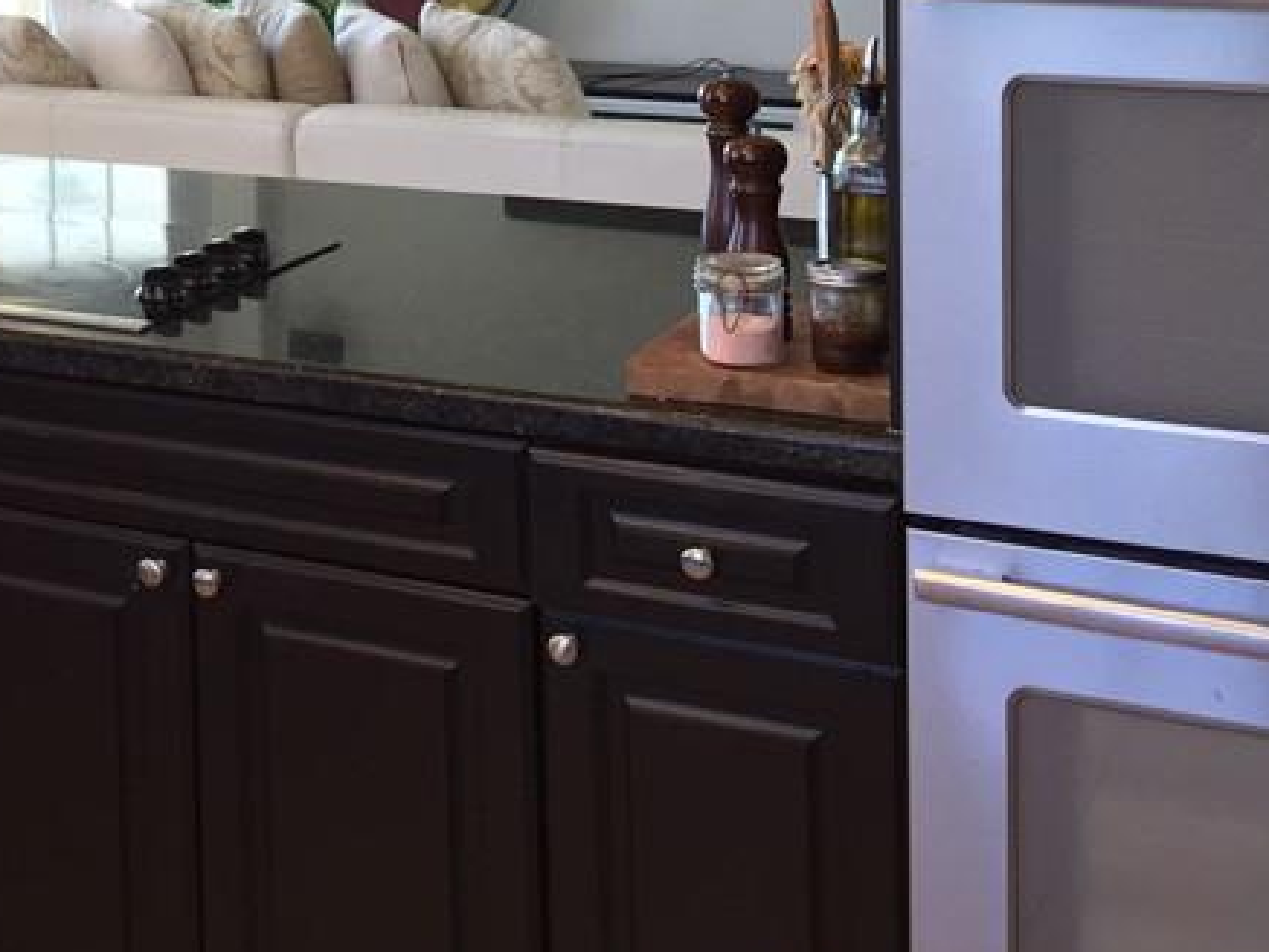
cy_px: -81
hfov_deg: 26.3
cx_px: -136
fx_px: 2494
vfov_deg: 20.7
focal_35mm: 68
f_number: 2.2
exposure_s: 1/33
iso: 40
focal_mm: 4.15
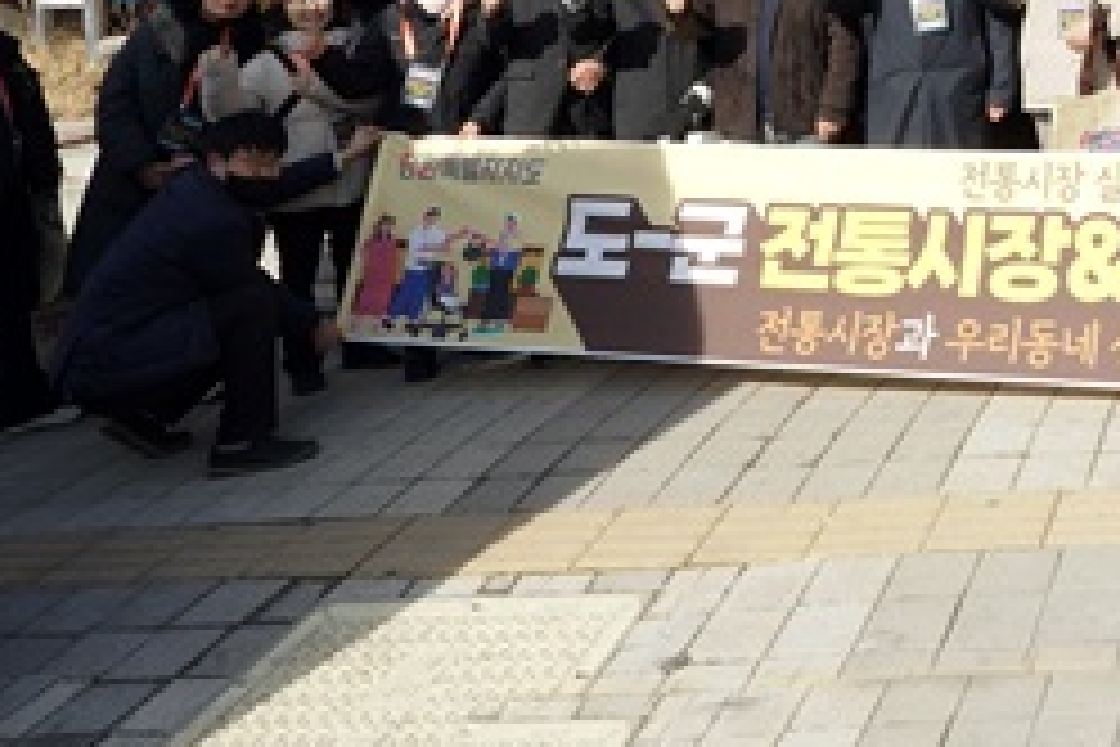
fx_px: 1462
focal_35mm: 47
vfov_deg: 25.1
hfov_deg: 36.0
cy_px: -200
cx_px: 1214
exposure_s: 1/250
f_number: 18
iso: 800
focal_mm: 18
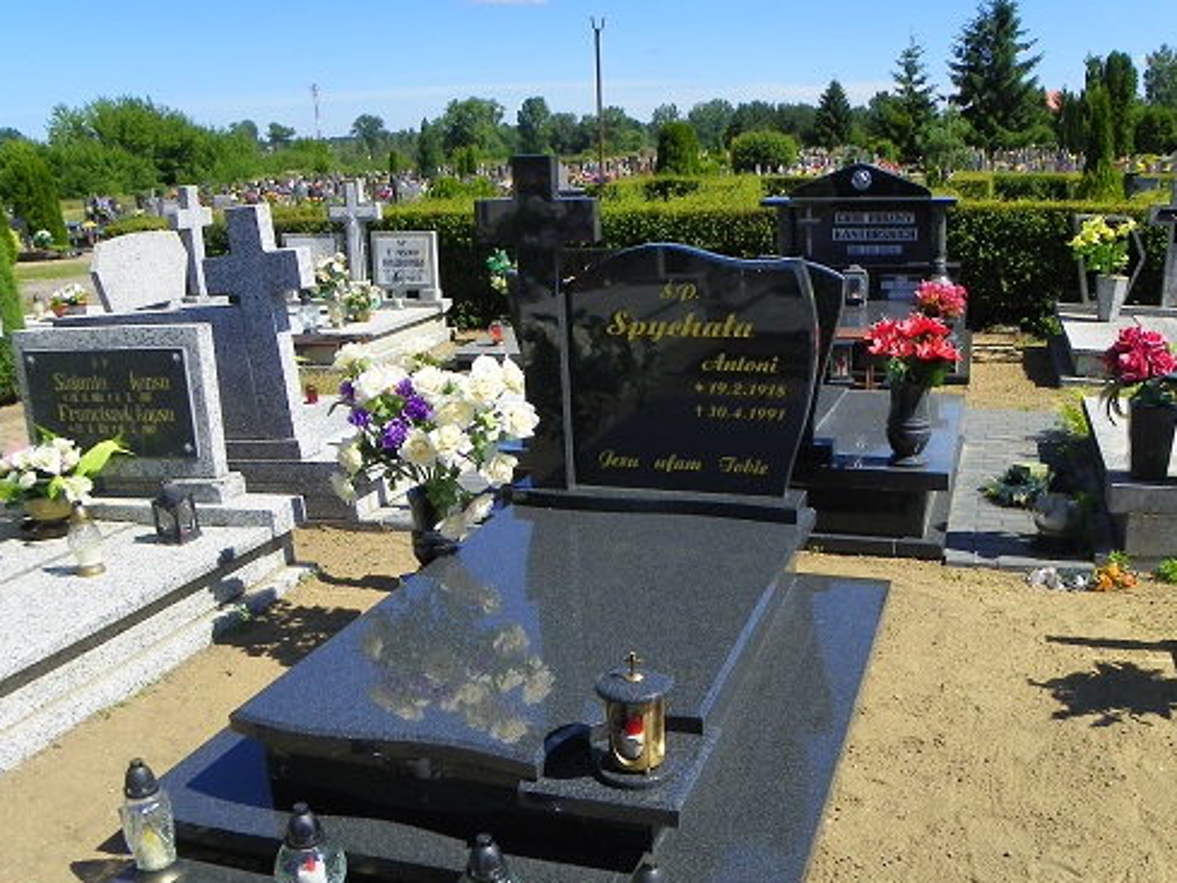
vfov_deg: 41.6
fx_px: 1156
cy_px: 529
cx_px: 660
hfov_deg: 53.8
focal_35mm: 34
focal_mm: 4.6
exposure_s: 1/400
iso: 64
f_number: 4.5
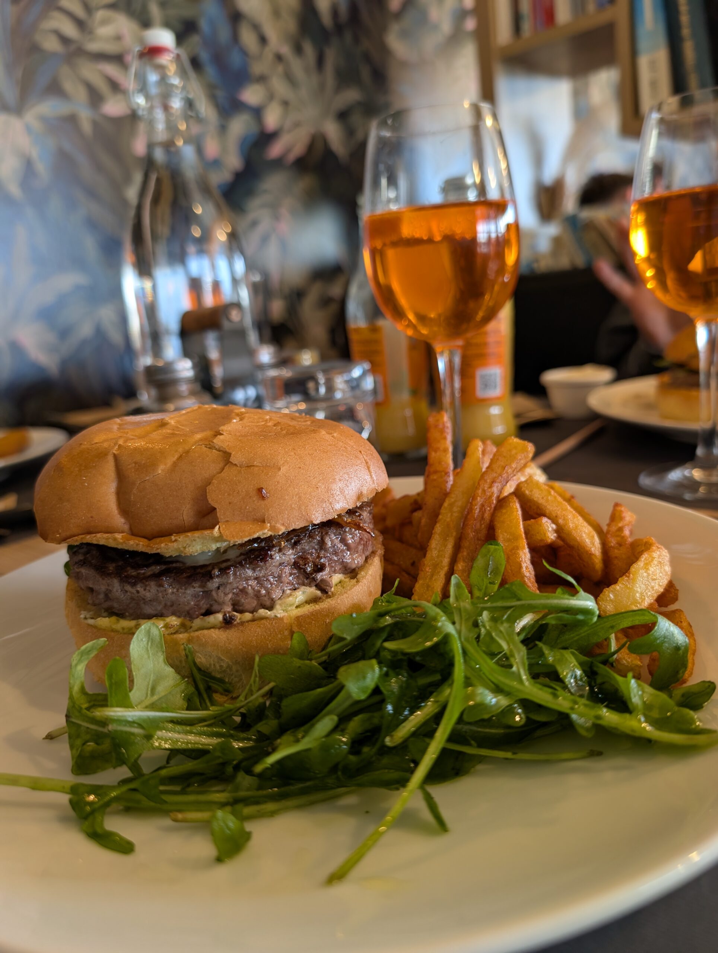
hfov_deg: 56.9
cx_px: 359
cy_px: 476
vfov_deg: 71.5
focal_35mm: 24
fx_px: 662
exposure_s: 1/23.8
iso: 45
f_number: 1.68
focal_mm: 6.9
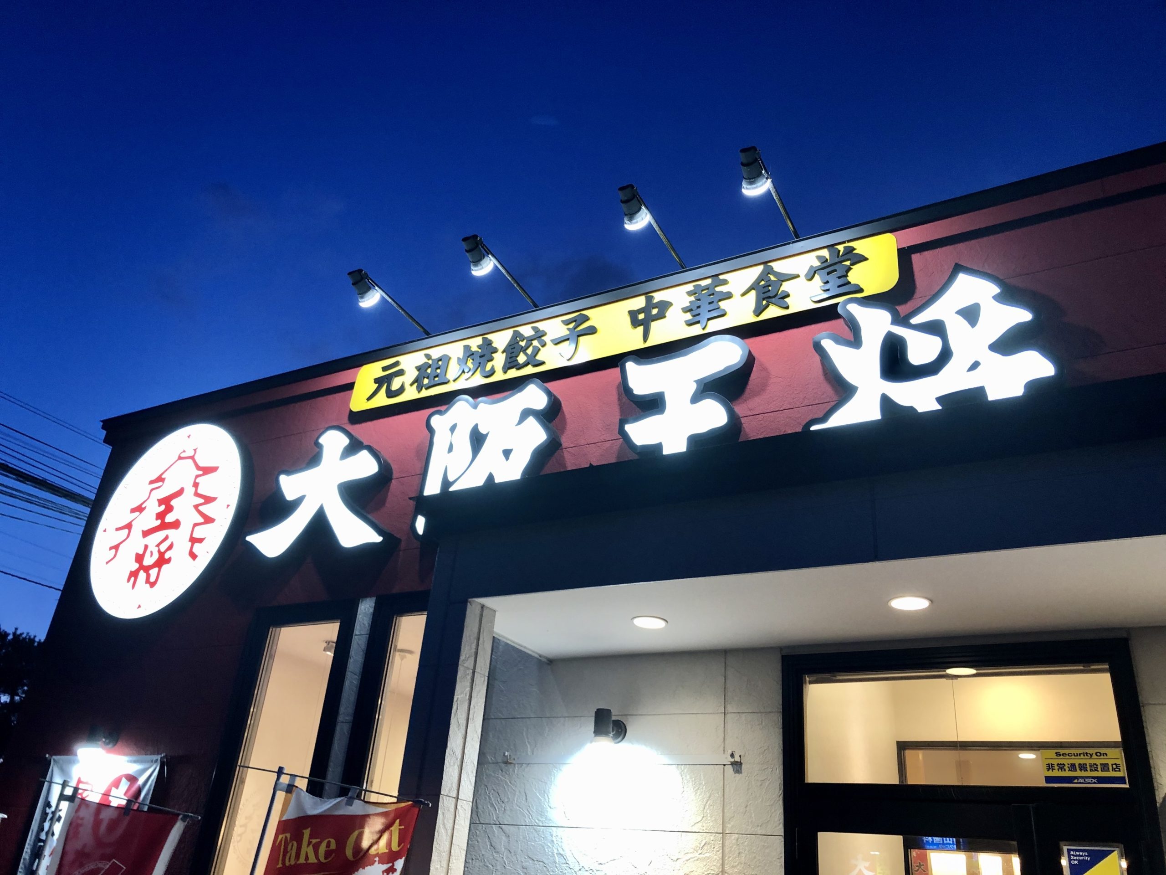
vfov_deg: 49.7
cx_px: 583
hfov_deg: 63.4
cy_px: 438
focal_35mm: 28
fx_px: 943
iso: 40
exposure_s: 1/25
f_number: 1.8
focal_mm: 3.99
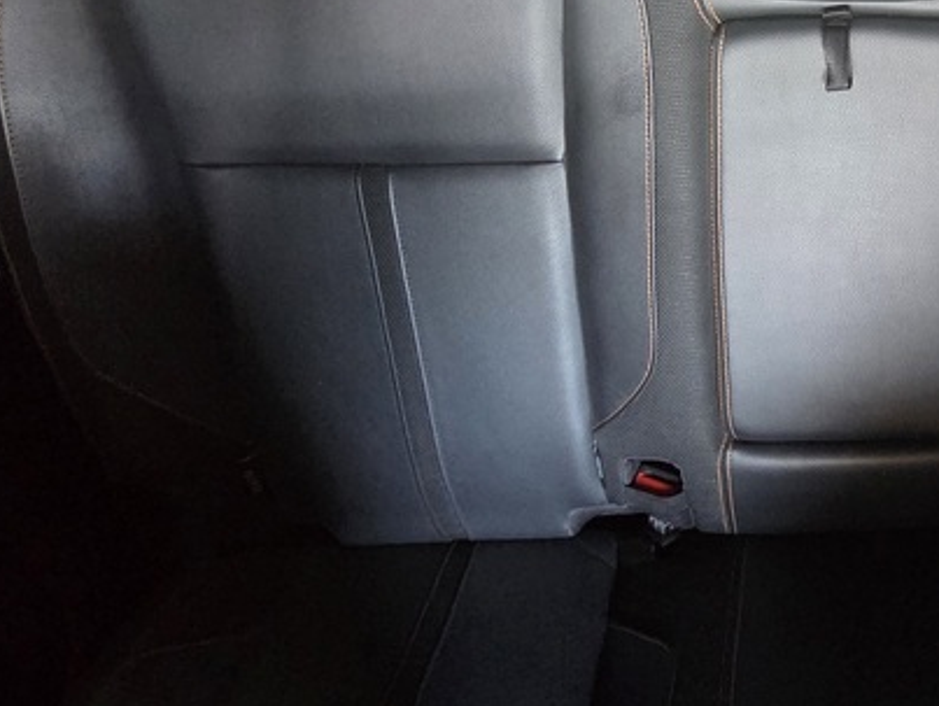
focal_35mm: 33
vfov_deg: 42.7
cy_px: 270
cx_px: 862
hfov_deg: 48.8
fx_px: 896
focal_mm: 2.2
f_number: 2.2
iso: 800
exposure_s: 1/50
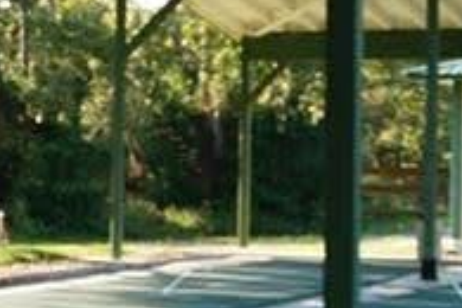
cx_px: -178
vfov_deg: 9.7
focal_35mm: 142
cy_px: 113
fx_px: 1822
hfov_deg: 13.8
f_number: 5.6
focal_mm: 18
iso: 100
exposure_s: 1/100
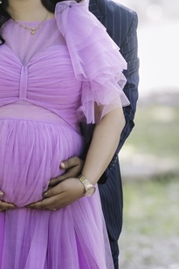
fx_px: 2426
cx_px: 30
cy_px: 58
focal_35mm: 325
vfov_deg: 6.3
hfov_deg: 4.2
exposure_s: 1/250
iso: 200
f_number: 1.6
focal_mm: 85
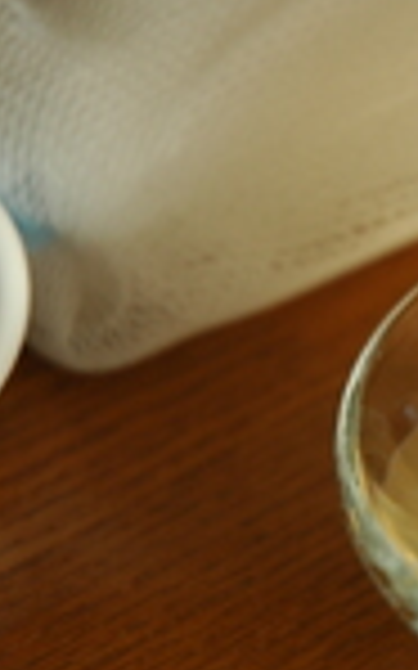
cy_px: 202
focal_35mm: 344
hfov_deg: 3.8
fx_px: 6276
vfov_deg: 6.1
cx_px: 672
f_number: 4.5
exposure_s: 1/3
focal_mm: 70
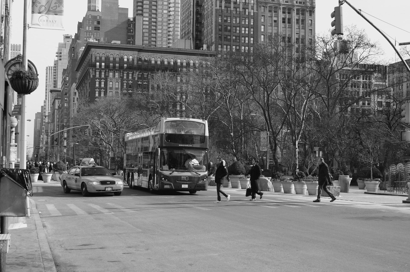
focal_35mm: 52
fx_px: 597
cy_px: 136
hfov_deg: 37.9
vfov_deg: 25.7
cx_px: 205
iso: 100
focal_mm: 35
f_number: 6.3
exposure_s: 1/160
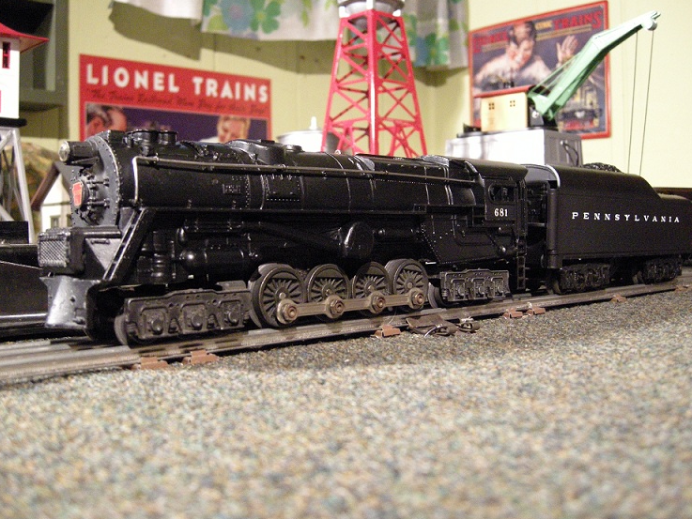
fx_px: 760
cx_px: 352
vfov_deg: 37.7
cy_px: 244
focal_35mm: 38
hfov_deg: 49.0
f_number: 2.7
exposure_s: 1/8
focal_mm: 7.5
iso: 586
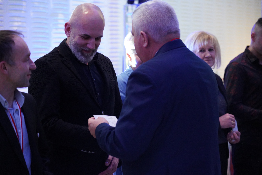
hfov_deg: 22.6
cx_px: 131
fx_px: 655
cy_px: 88
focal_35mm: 90
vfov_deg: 15.2
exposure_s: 1/125
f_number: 4
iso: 12800
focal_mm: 90
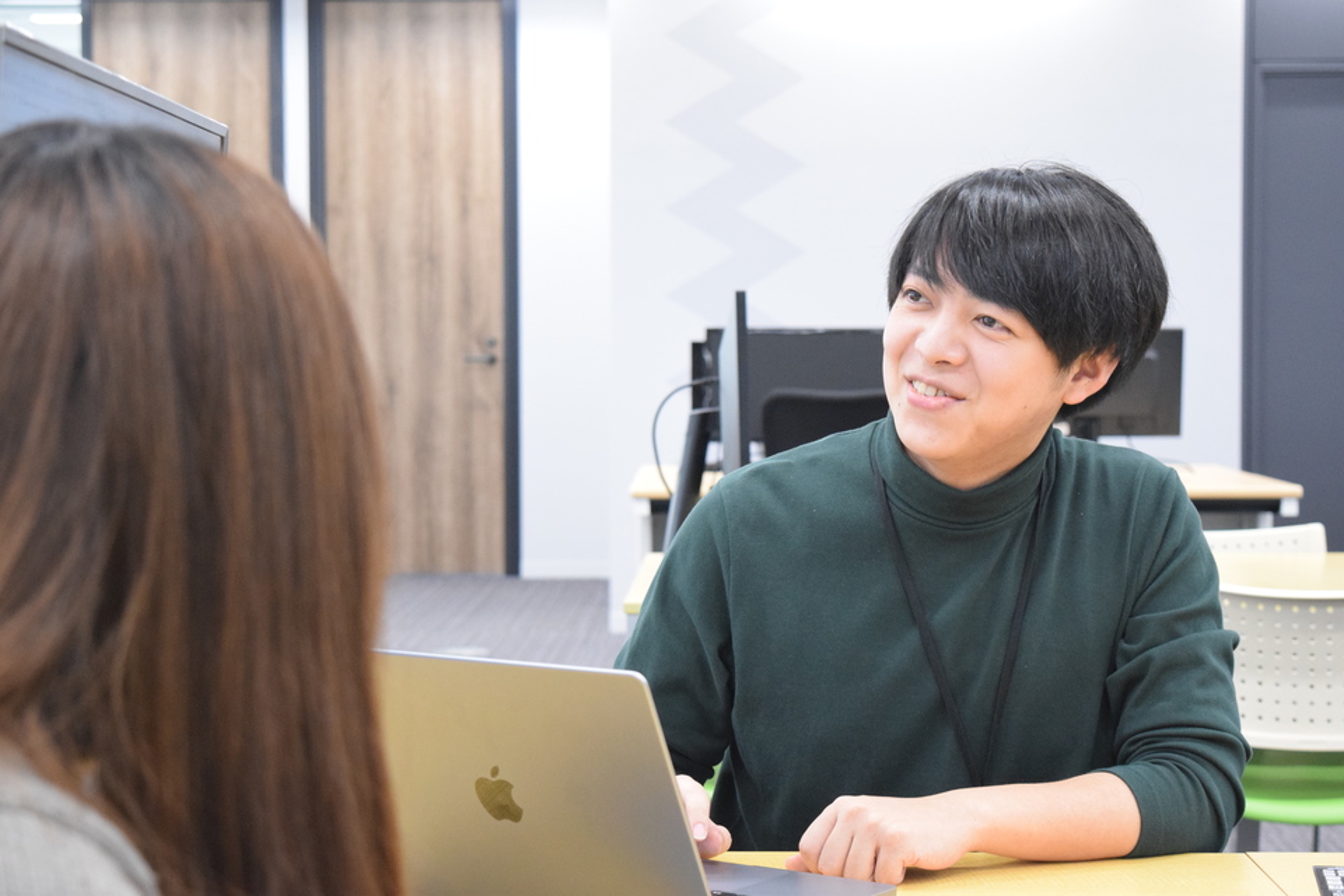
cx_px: 672
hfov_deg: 28.1
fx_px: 2688
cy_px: 448
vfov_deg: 18.9
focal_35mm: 72
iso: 3200
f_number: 5.3
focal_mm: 48
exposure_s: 1/80
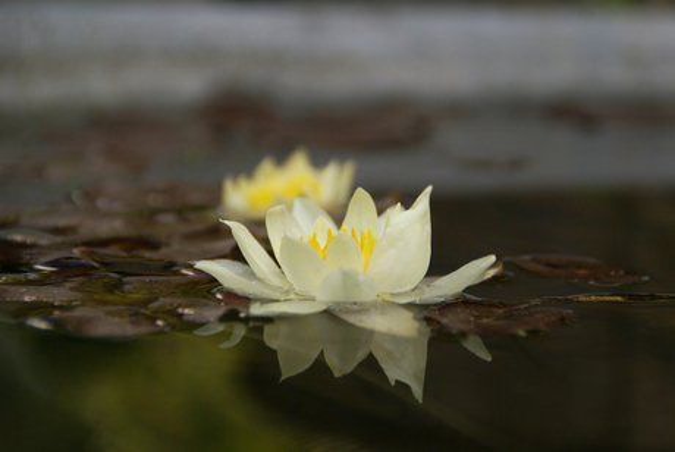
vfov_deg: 10.2
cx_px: 338
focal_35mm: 135
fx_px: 2534
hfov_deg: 15.2
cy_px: 226
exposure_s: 1/640
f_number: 5.6
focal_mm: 90
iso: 200
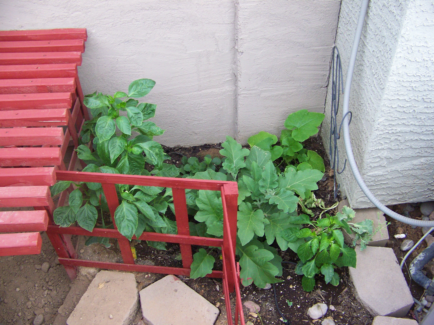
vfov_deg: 39.7
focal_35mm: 36
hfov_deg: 51.4
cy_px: 162
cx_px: 217
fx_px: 451
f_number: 2.8
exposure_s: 1/30
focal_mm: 5.85
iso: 160
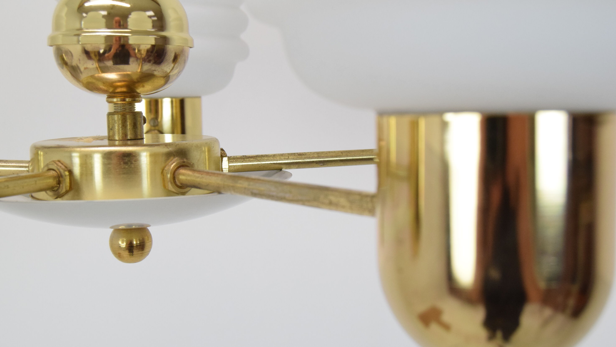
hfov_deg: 40.6
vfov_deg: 23.5
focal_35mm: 51
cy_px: 194
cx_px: 306
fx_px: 833
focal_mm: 32
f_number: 8
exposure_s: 1/250
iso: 1600
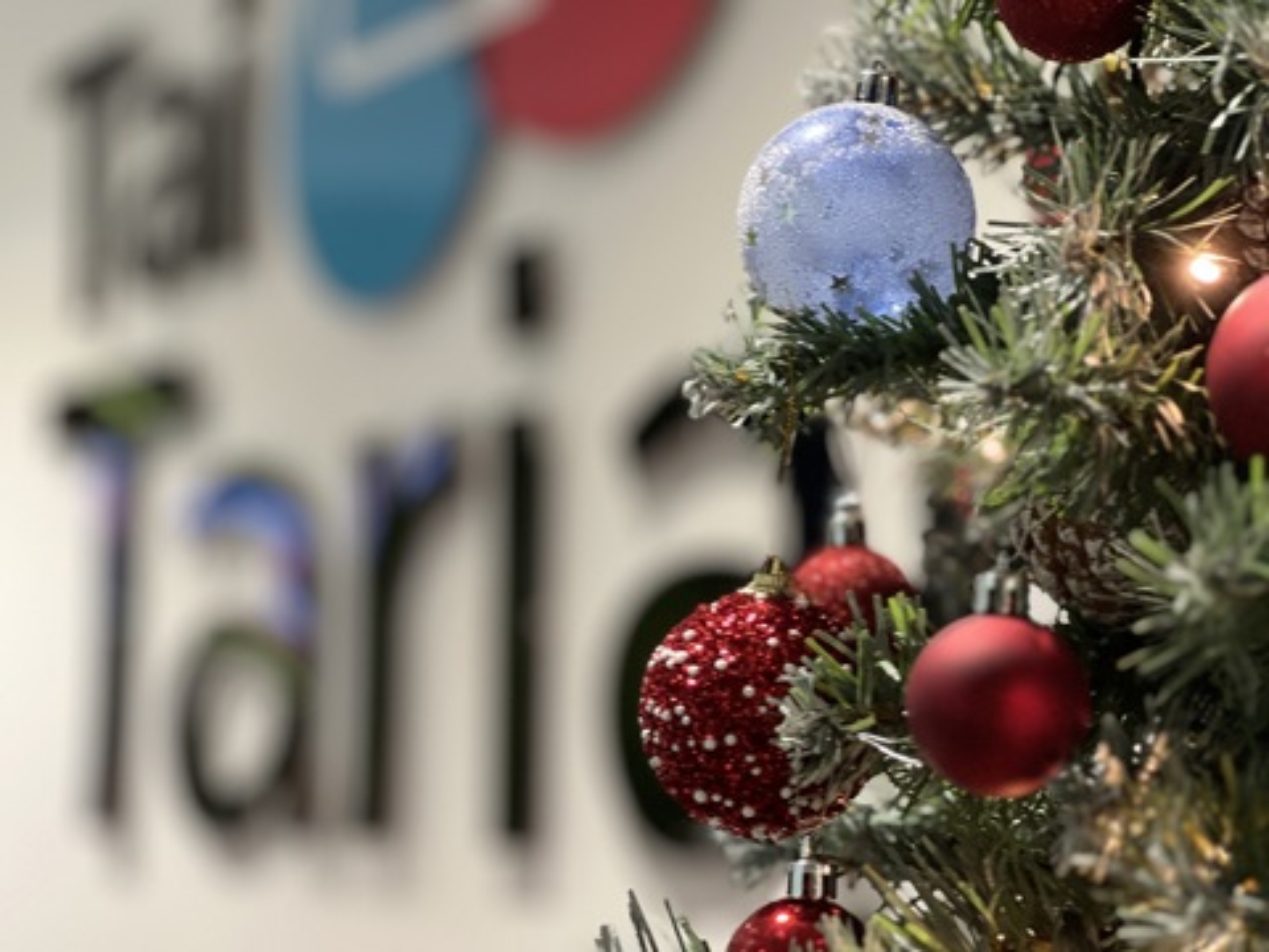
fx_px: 2823
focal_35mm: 77
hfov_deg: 25.3
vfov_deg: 19.1
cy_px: 476
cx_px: 634
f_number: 2.8
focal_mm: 9
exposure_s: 1/33
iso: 200
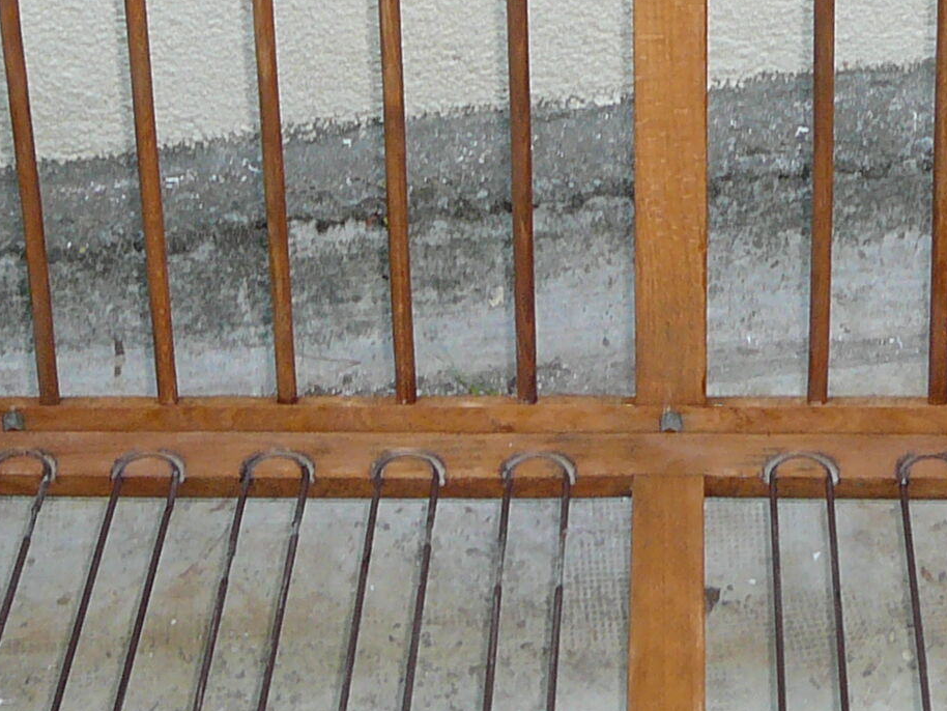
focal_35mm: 98
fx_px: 2682
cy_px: 508
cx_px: 603
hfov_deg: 20.0
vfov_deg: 15.1
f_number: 2.8
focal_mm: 5.2
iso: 100
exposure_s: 1/60
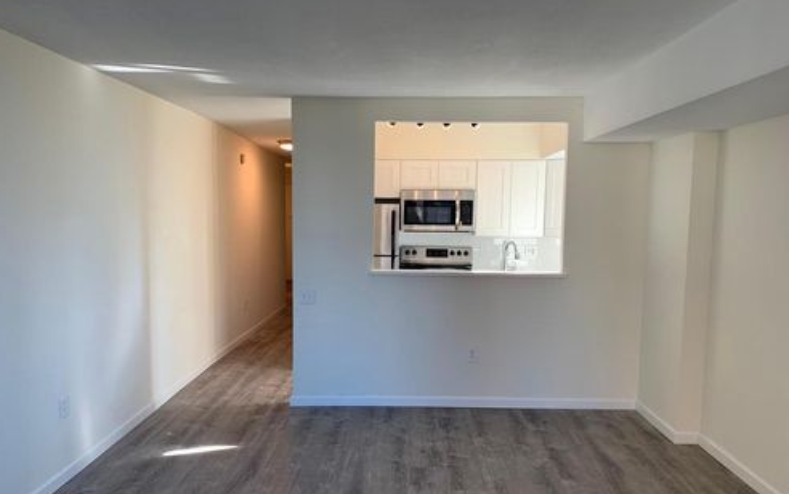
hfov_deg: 66.4
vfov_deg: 44.5
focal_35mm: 28
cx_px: 394
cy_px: 283
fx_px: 602
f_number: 1.8
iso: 64
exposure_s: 1/120
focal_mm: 4.25
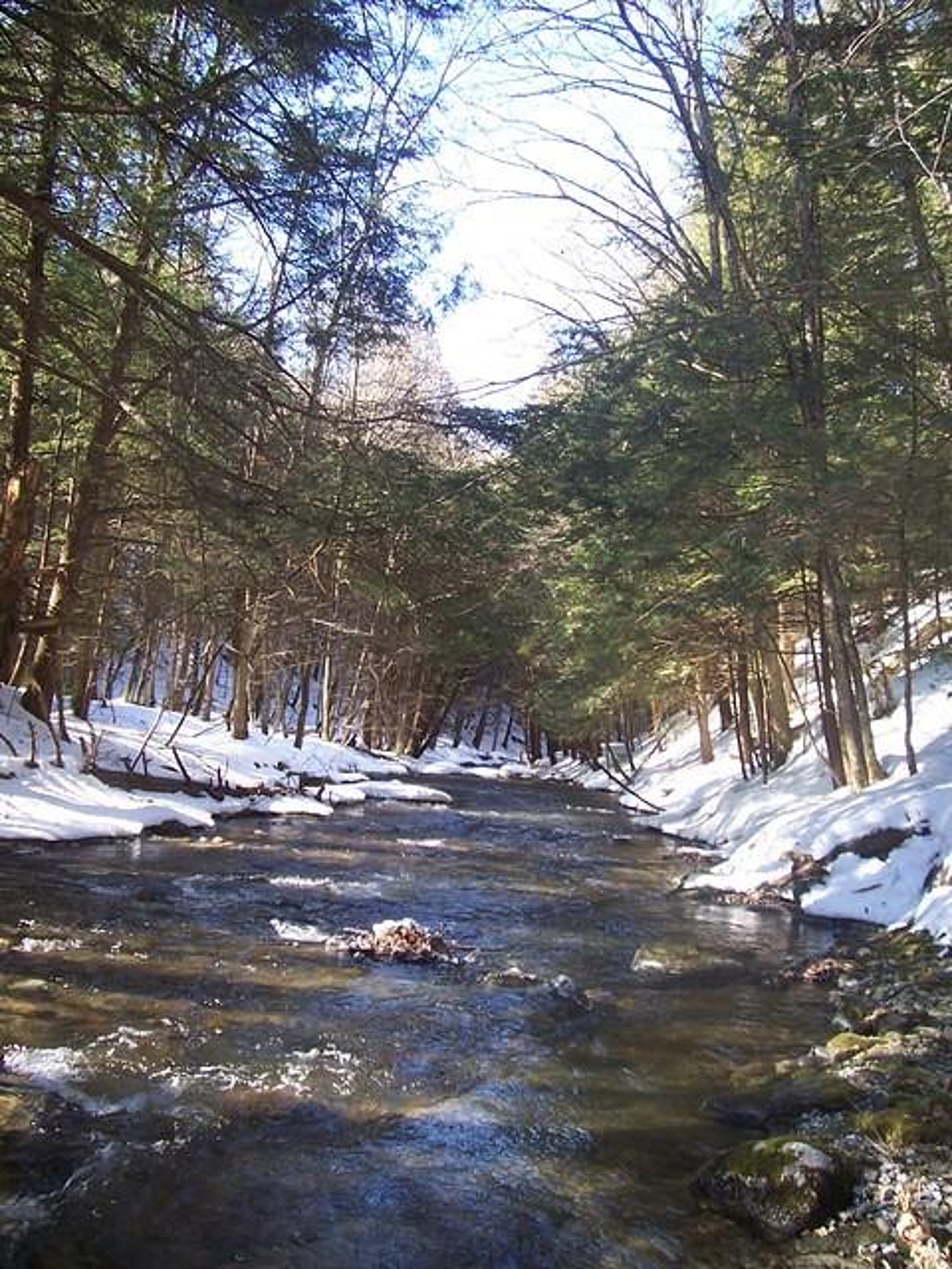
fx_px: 1247
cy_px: 634
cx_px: 476
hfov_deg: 41.8
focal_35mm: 34
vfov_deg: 54.0
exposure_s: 1/125
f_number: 2.7
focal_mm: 5.6
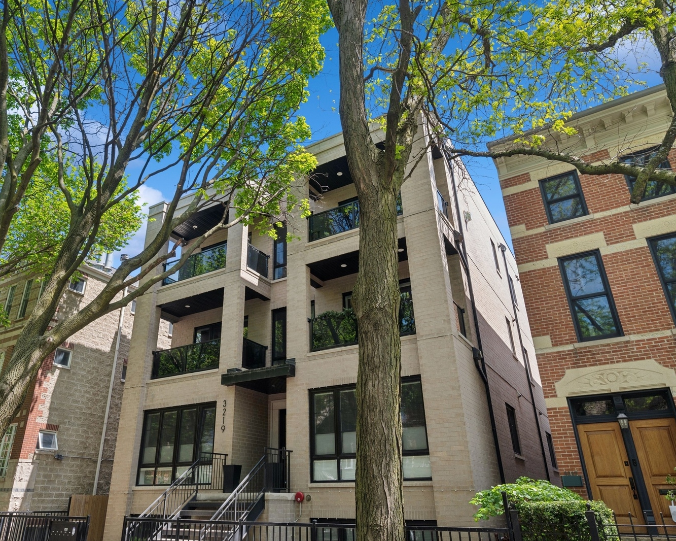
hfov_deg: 69.9
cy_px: 272
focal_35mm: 24
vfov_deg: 58.8
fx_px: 480
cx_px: 287
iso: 200
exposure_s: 1/125
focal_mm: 21
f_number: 9.5
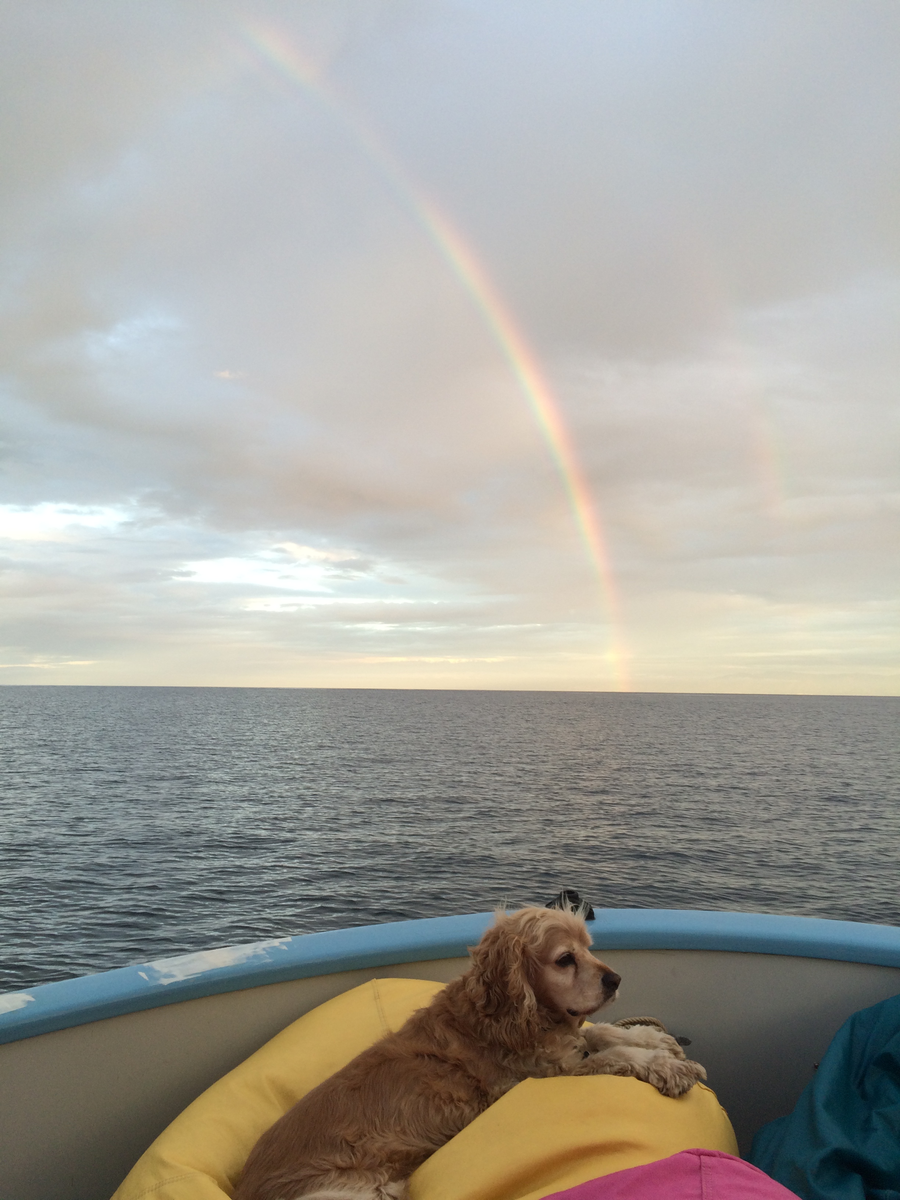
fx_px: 1005
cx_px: 450
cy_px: 600
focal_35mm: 29
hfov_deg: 48.2
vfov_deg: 61.7
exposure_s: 1/152
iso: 32
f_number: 2.2
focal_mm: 4.15
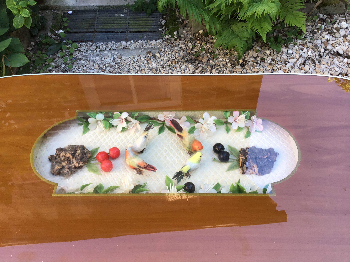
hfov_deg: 58.4
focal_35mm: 31
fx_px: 313
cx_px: 175
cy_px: 131
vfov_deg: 45.4
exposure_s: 1/100
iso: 32
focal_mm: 3.3
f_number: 2.4
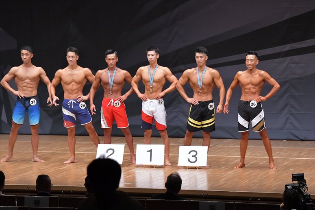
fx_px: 1522
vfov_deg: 7.9
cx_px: 158
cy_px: 105
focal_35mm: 174
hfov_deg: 11.8
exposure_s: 1/400
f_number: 5.6
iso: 6400
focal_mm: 116
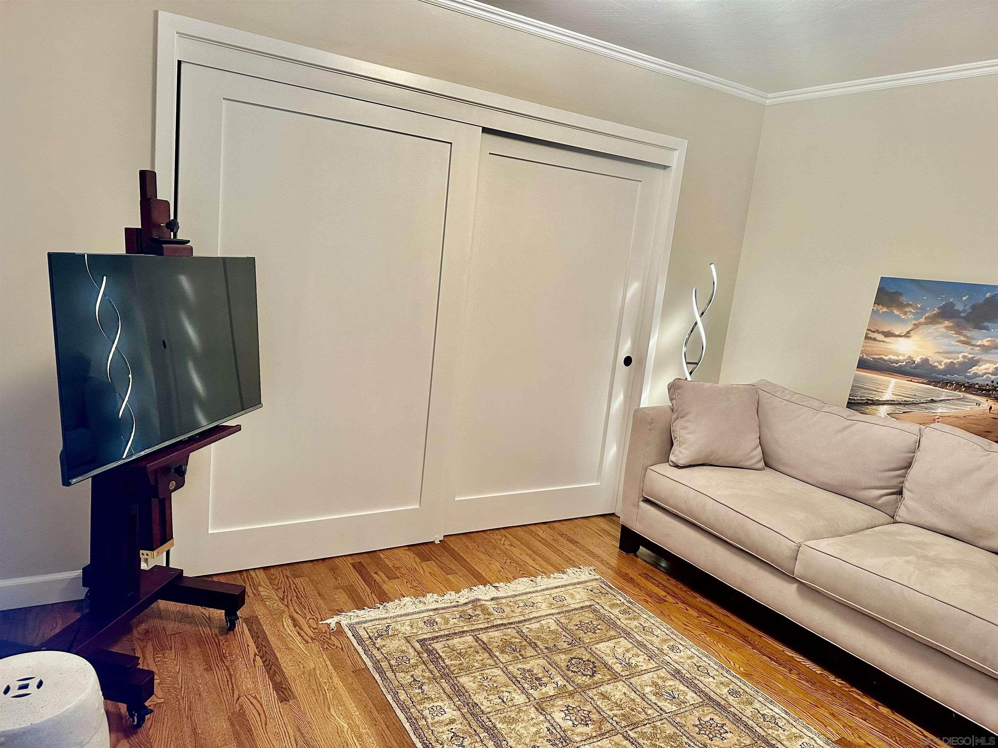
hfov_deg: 71.6
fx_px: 692
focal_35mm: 24
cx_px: 499
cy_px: 374
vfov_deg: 56.8
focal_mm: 6.86
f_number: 1.78
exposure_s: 1/60
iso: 320
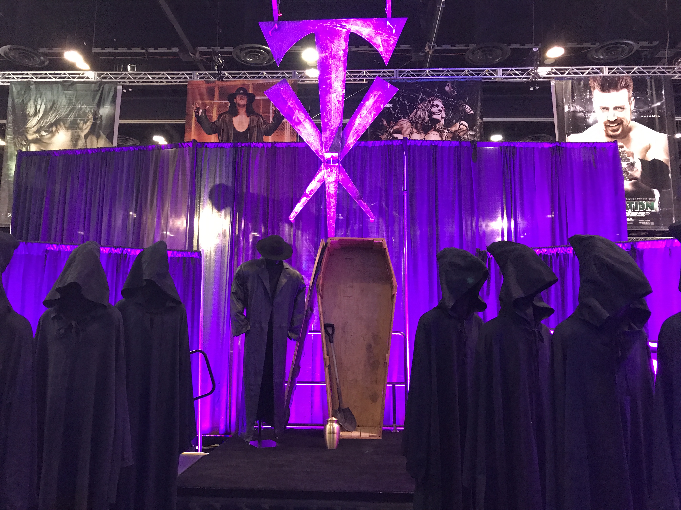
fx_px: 551
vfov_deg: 49.7
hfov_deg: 63.4
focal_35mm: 28
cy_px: 255
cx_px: 340
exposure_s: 1/5
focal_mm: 3.99
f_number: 1.8
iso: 80
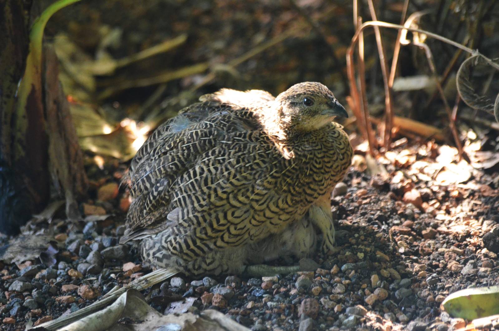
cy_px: 166
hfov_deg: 6.3
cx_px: 250
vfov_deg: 4.1
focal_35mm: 330
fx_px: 4565
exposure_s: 1/125
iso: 2500
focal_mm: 220
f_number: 5
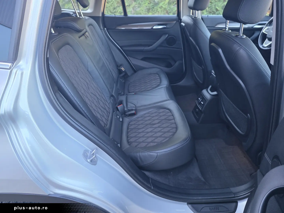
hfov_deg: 73.9
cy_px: 106
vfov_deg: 58.9
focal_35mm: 23
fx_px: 189
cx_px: 142
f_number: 1.7
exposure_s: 1/180
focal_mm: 6.25
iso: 200
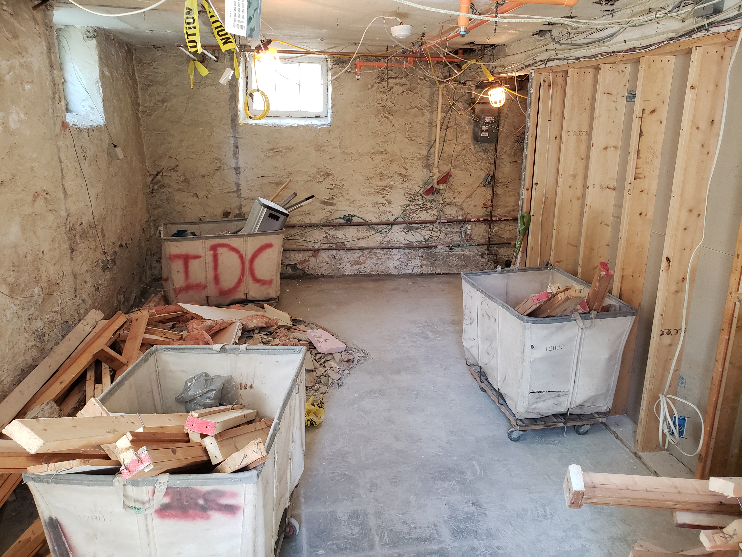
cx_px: 371
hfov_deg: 67.3
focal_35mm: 26
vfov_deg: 53.1
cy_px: 278
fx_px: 557
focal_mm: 4.3
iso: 320
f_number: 2.4
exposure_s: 1/40
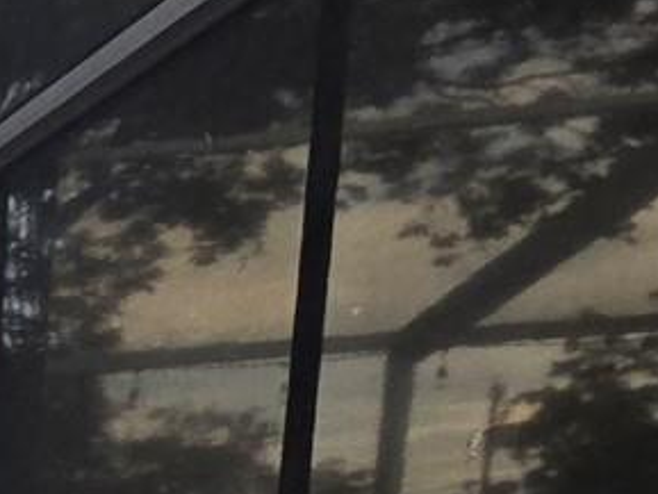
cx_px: -1081
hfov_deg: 13.5
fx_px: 1369
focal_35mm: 72
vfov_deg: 17.2
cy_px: 861
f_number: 2.2
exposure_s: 1/305
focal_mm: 2.2
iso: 50
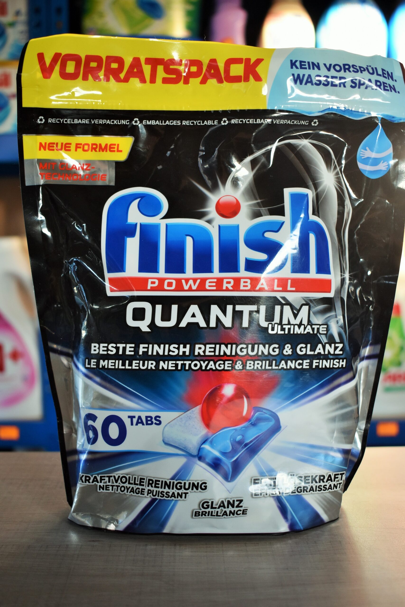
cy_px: 304
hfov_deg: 33.0
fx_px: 683
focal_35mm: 40
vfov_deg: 47.9
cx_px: 202
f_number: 4
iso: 800
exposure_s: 1/160
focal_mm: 27
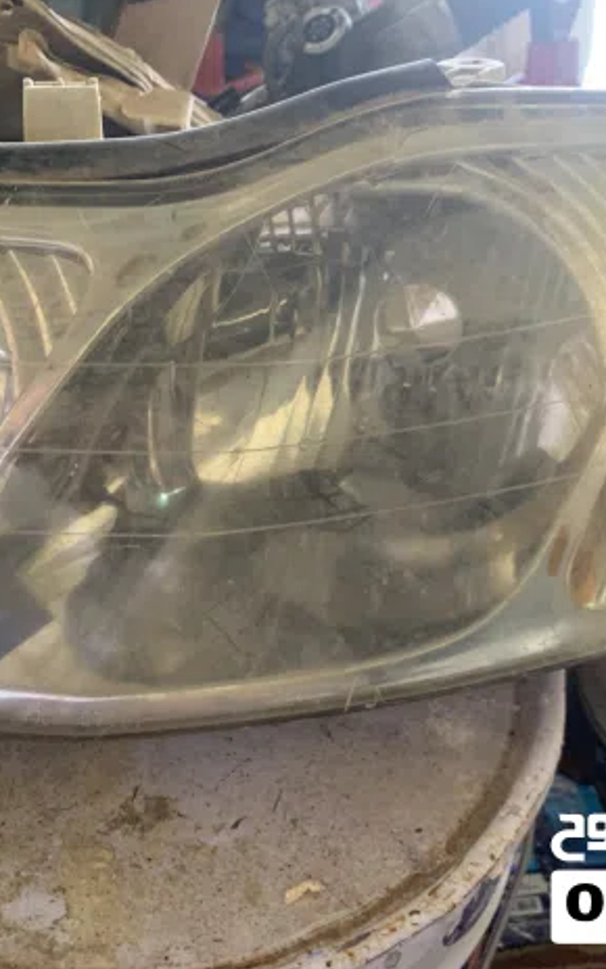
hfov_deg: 33.5
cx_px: 236
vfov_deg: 51.5
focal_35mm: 38
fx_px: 1004
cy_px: 493
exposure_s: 1/60
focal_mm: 4.25
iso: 320
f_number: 1.8
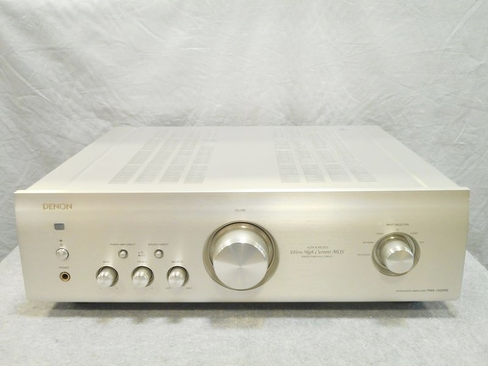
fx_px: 550
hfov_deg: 47.9
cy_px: 183
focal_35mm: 39
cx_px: 244
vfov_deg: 36.8
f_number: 4.5
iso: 400
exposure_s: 1/15
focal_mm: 6.9
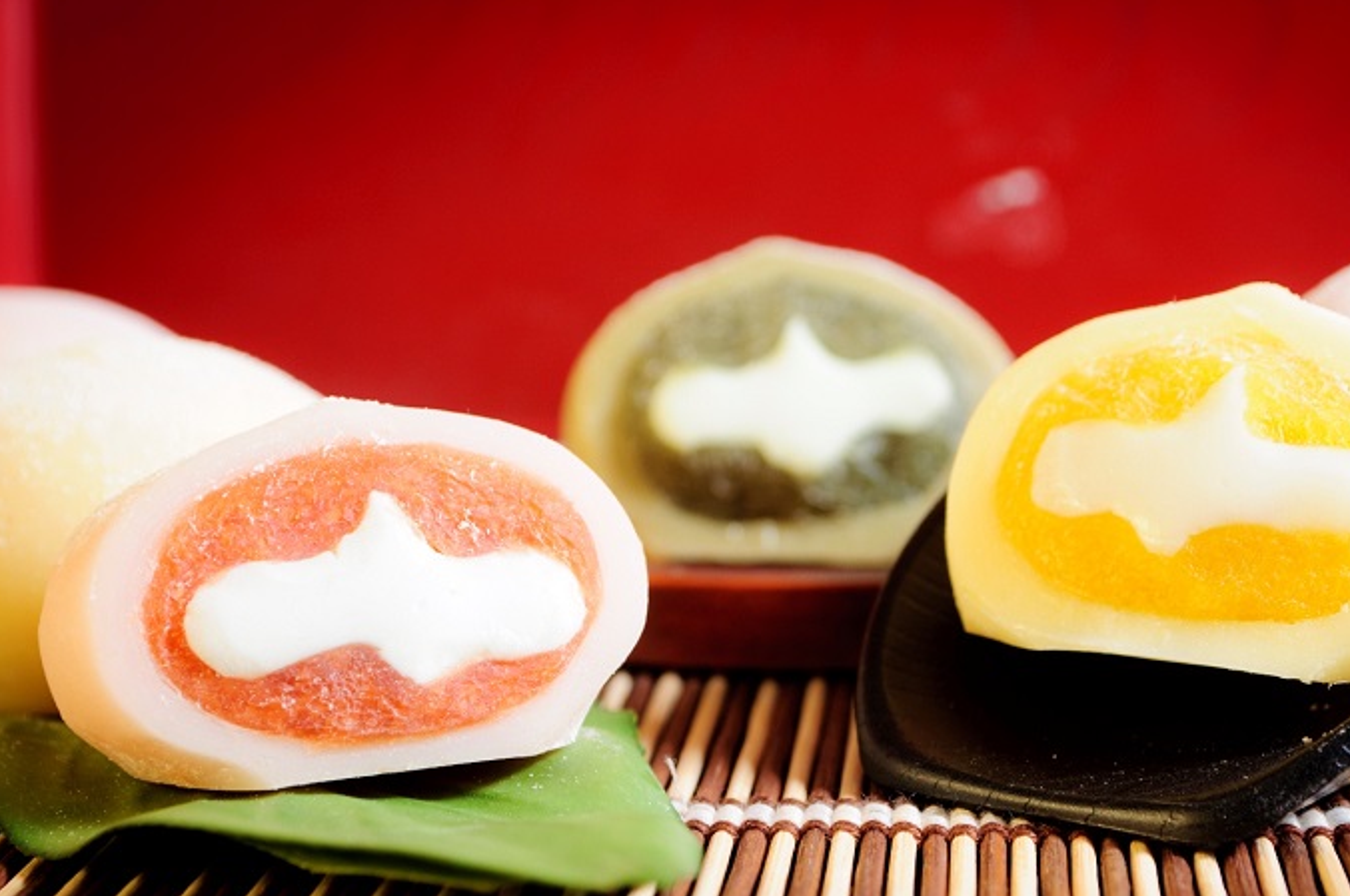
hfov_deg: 20.9
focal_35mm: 98
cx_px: 793
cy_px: 504
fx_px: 3655
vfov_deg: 14.0
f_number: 8
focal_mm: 55
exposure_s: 1/160
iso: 200
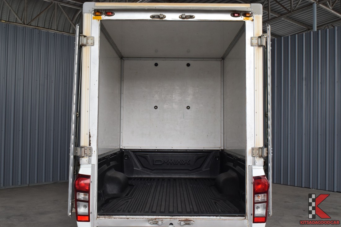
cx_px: 170
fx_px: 355
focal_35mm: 38
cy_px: 114
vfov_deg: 35.5
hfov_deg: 51.3
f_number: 13
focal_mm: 25
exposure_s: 1/160
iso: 1250
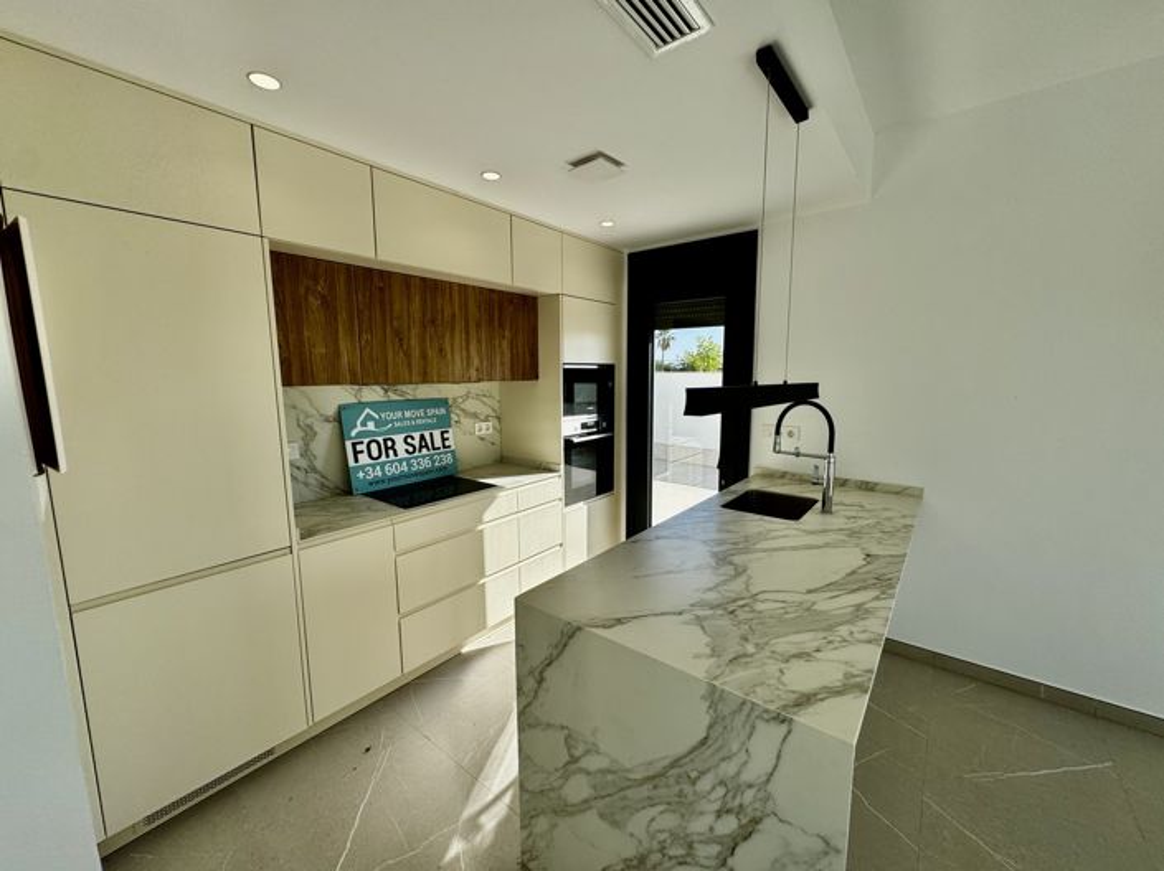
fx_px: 471
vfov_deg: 85.6
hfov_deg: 102.1
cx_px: 582
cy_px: 436
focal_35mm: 14
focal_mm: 2.22
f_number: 2.2
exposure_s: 1/831
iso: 50
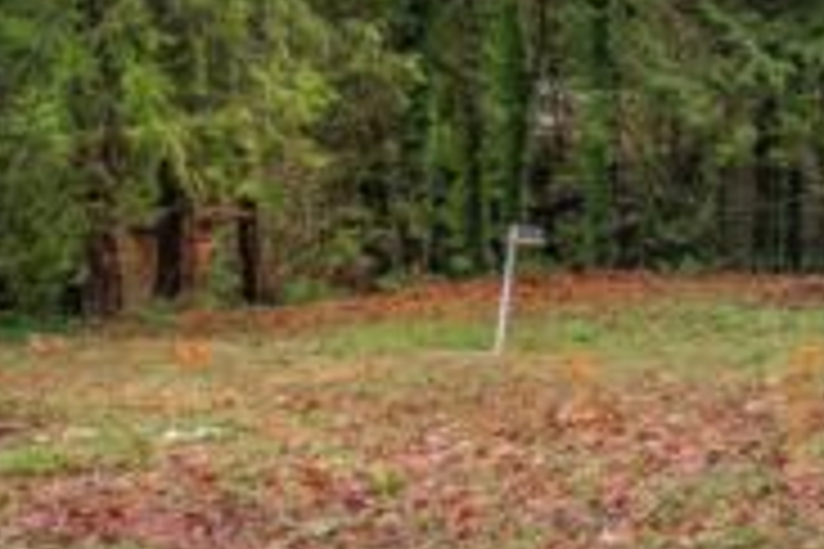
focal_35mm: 46
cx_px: 752
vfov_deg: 29.1
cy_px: 191
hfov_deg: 39.5
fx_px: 1053
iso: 1000
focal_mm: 21
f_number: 7.1
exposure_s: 1/30
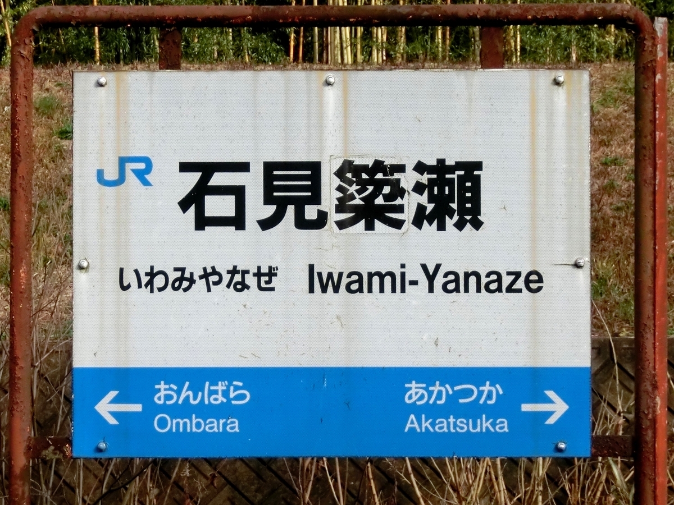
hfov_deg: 23.0
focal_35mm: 85
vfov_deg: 17.4
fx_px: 1655
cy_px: 252
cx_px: 337
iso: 400
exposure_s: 1/1000
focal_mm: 15.16
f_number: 5
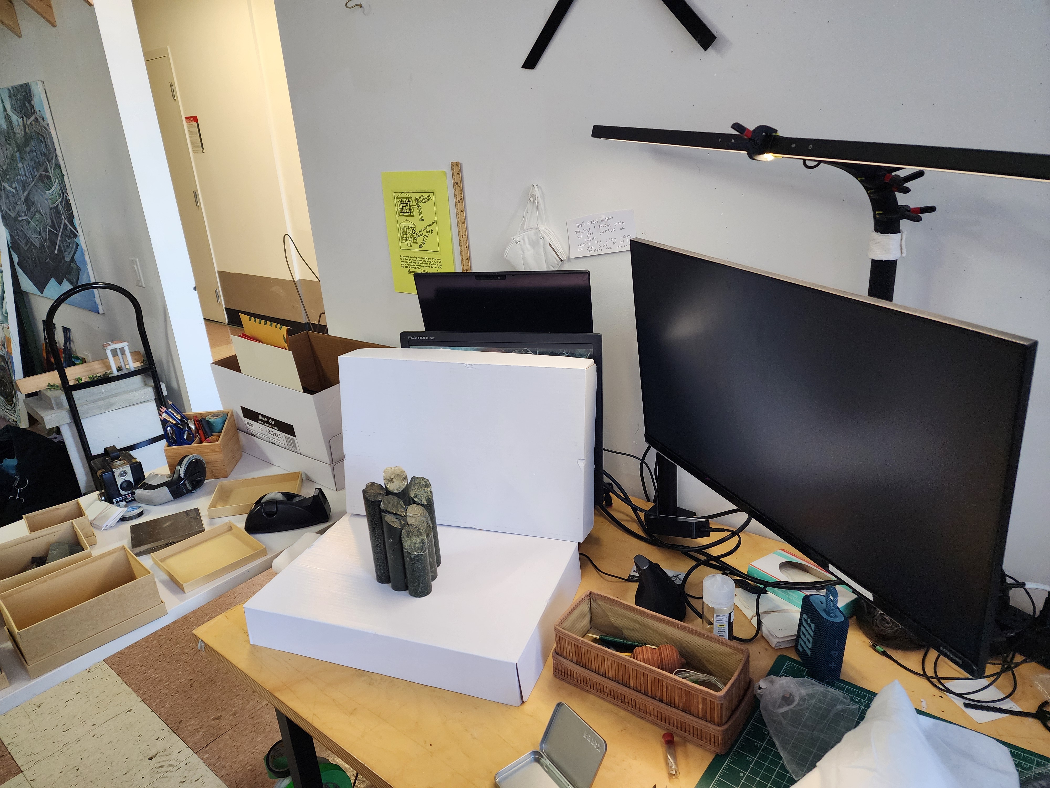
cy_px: 394
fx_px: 698
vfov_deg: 58.9
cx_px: 525
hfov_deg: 73.9
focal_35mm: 23
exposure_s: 1/120
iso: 250
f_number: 1.8
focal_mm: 6.4
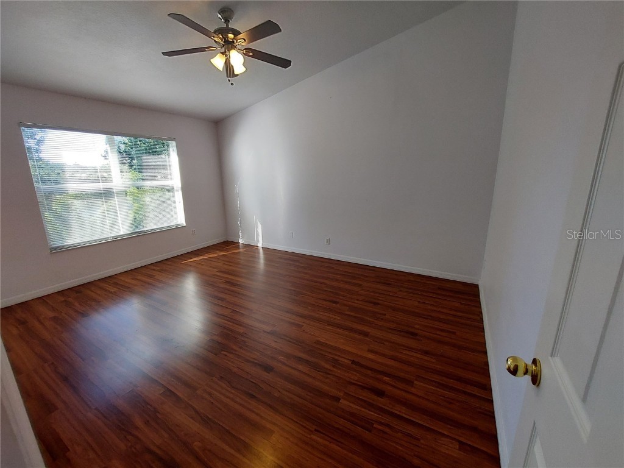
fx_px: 234
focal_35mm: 13
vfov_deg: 89.9
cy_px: 234
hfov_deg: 106.2
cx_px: 312
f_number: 2.2
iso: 100
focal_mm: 1.74
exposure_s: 1/120
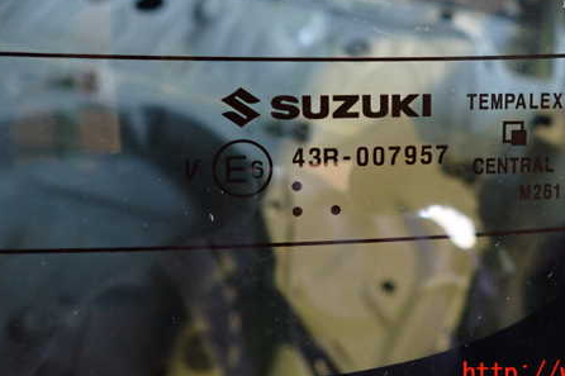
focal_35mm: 35
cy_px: 105
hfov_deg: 53.6
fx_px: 549
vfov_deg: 37.1
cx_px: 369
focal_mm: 4.5
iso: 640
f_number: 2
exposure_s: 1/30
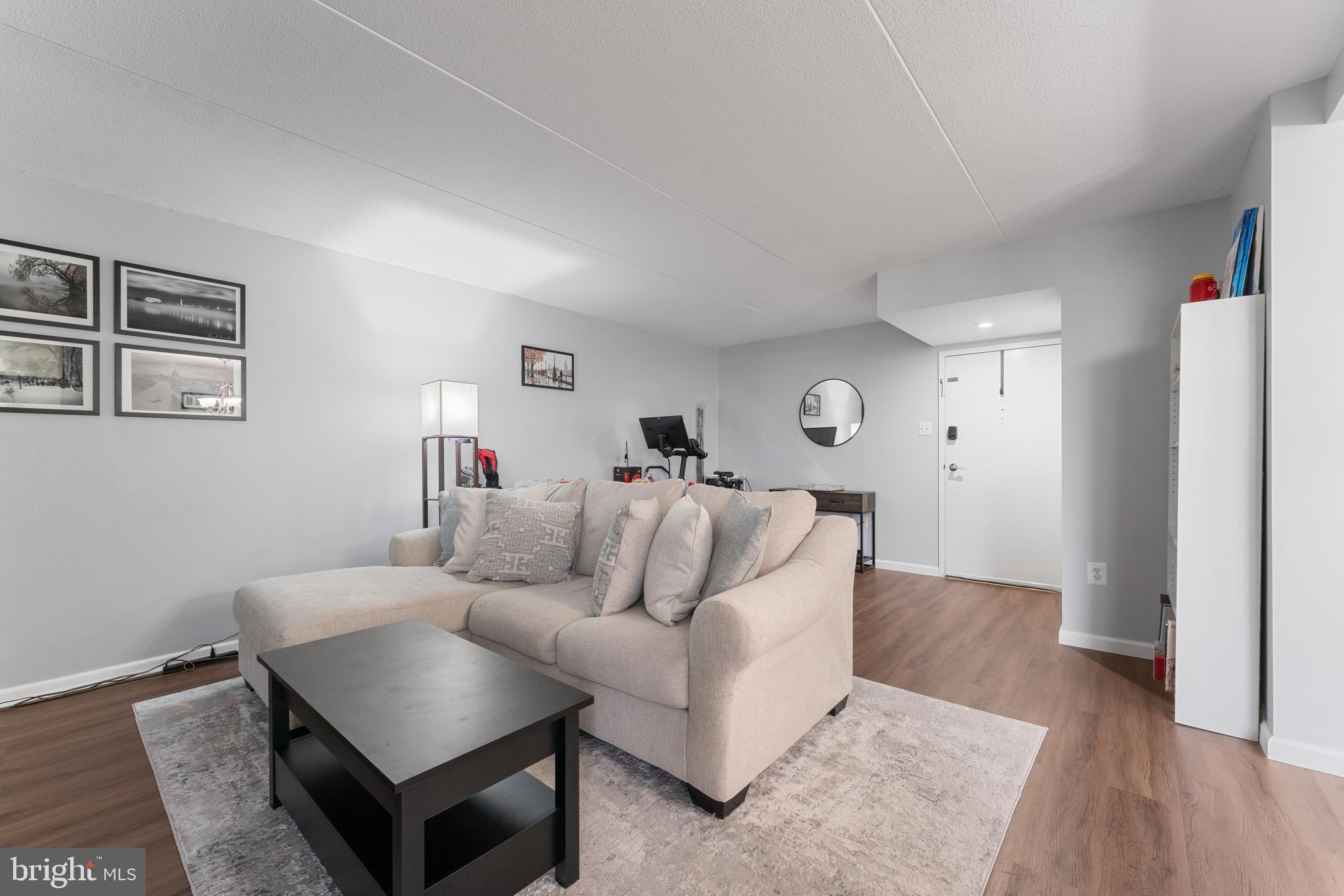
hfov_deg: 104.2
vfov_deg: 81.2
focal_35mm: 14
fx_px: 523
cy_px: 448
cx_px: 672
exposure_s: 1
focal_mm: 14
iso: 500
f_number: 8
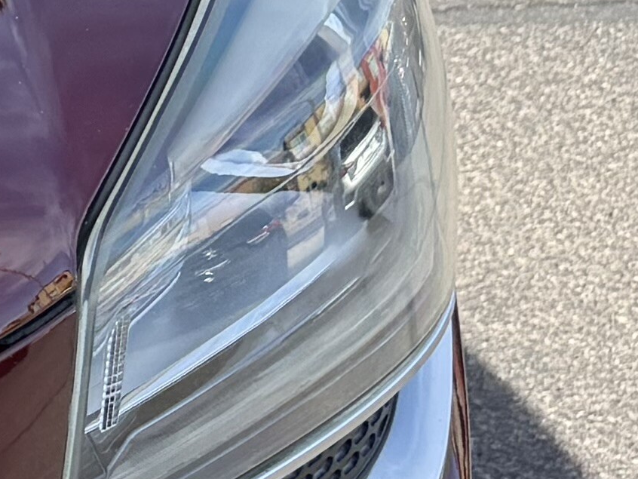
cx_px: -1254
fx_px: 2987
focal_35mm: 162
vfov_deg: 9.2
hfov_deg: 9.6
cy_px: 179
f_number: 1.78
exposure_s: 1/1727
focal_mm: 6.76
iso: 100
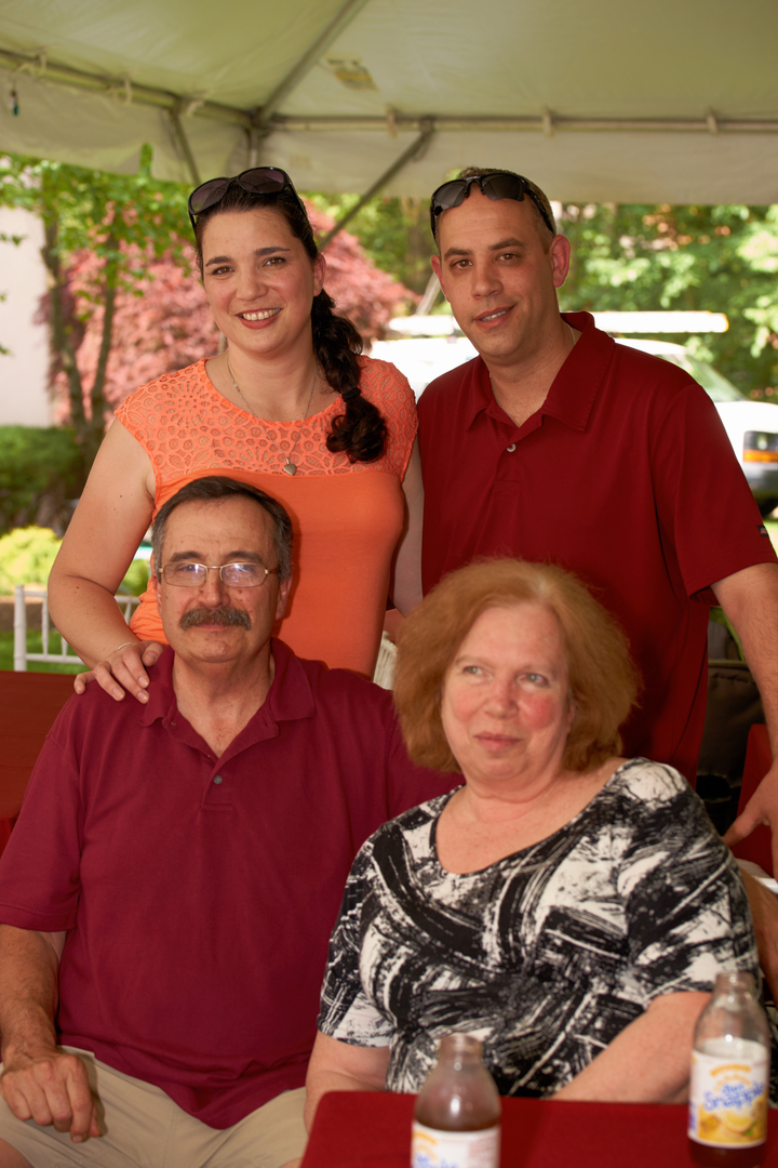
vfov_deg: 27.0
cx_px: 389
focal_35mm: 75
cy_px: 584
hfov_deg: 18.2
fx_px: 2431
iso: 320
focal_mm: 75
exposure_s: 1/80
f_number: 5.6
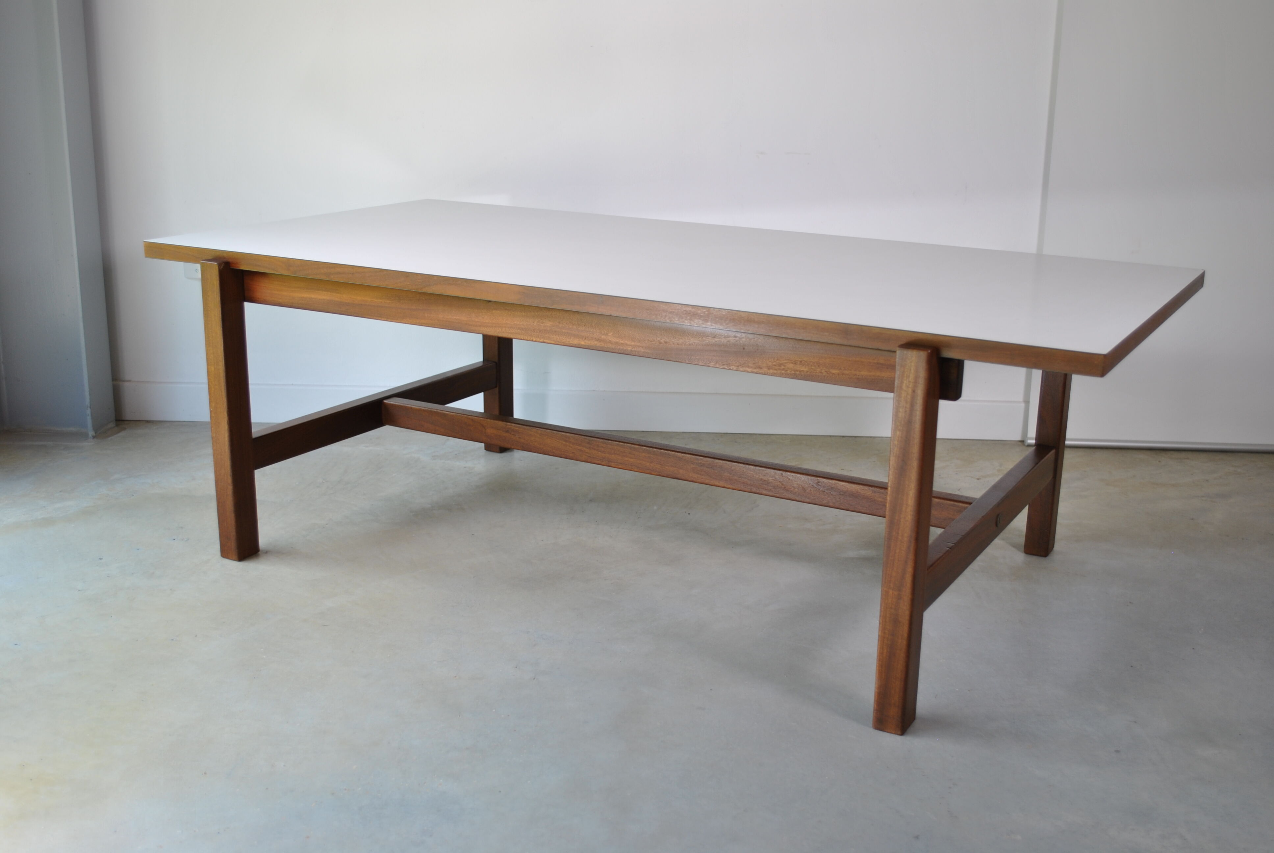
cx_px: 637
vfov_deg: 34.3
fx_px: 1382
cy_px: 426
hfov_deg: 49.5
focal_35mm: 39
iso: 100
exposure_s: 1/50
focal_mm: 26
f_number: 4.2
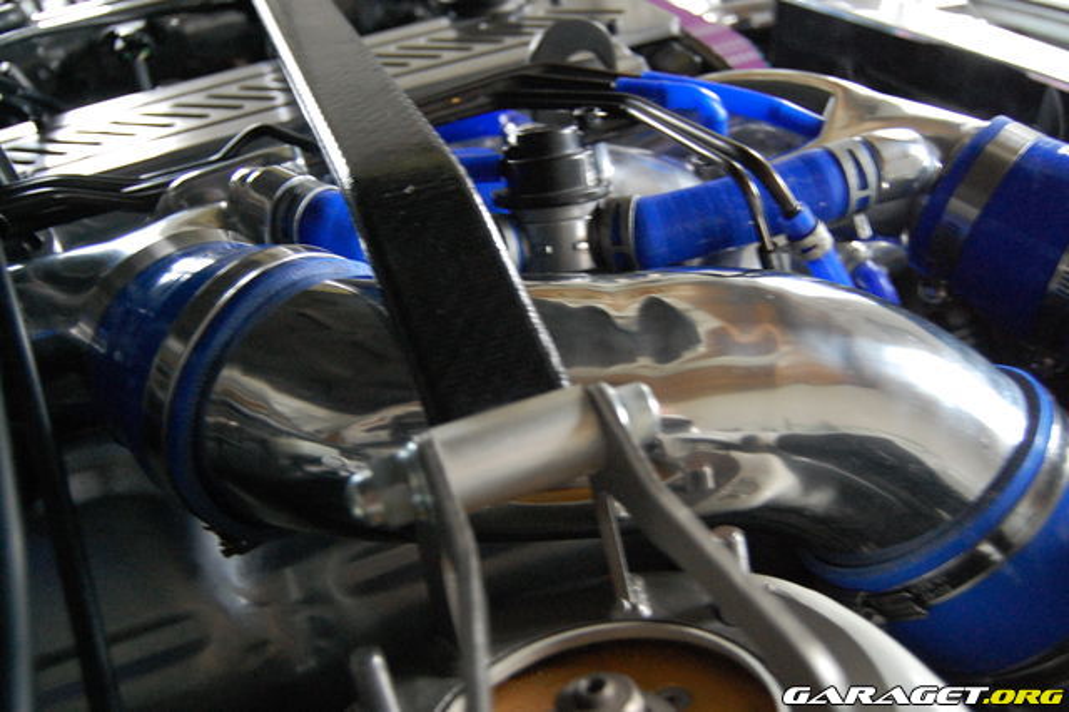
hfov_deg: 55.1
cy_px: 356
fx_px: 1024
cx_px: 534
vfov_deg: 38.3
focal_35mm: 34
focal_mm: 23
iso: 1600
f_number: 3.8
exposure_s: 1/6
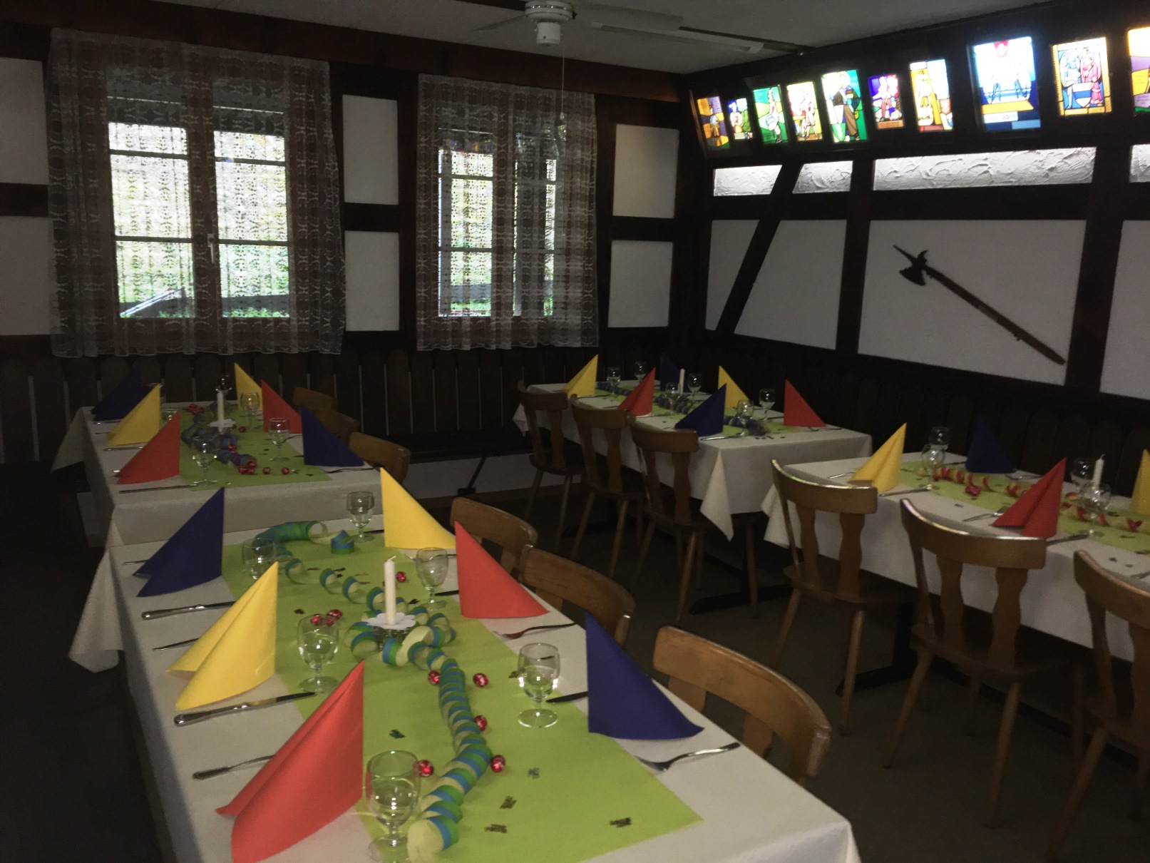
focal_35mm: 29
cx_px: 575
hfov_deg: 61.7
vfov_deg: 48.2
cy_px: 432
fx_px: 963
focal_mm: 4.15
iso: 64
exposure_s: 1/17
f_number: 2.2
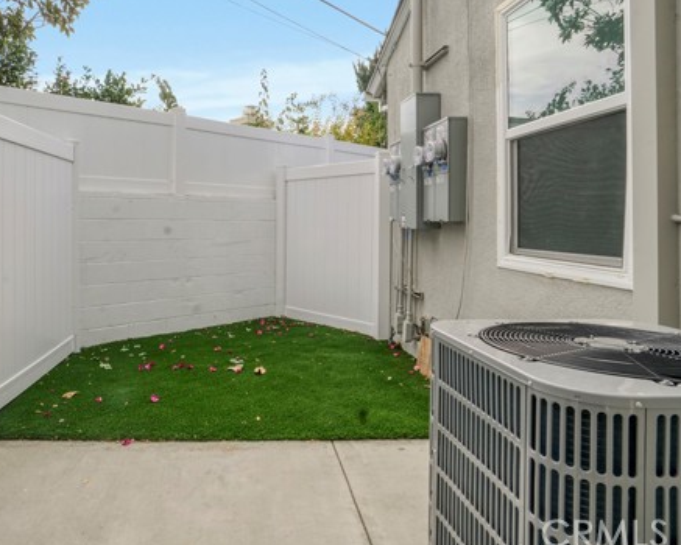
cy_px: 223
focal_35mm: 23
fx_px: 457
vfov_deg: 61.2
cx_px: 251
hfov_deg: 72.0
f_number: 22
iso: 100
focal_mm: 11
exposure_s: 1/25
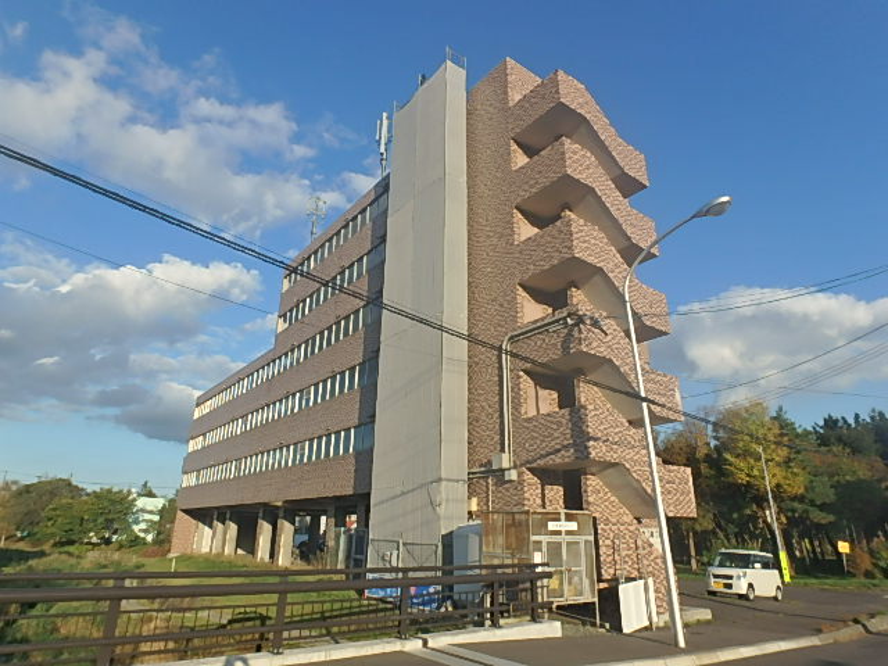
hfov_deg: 79.0
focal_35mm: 21
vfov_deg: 63.4
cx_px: 444
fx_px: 539
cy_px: 333
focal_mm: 3.7
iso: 125
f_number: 6
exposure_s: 1/400
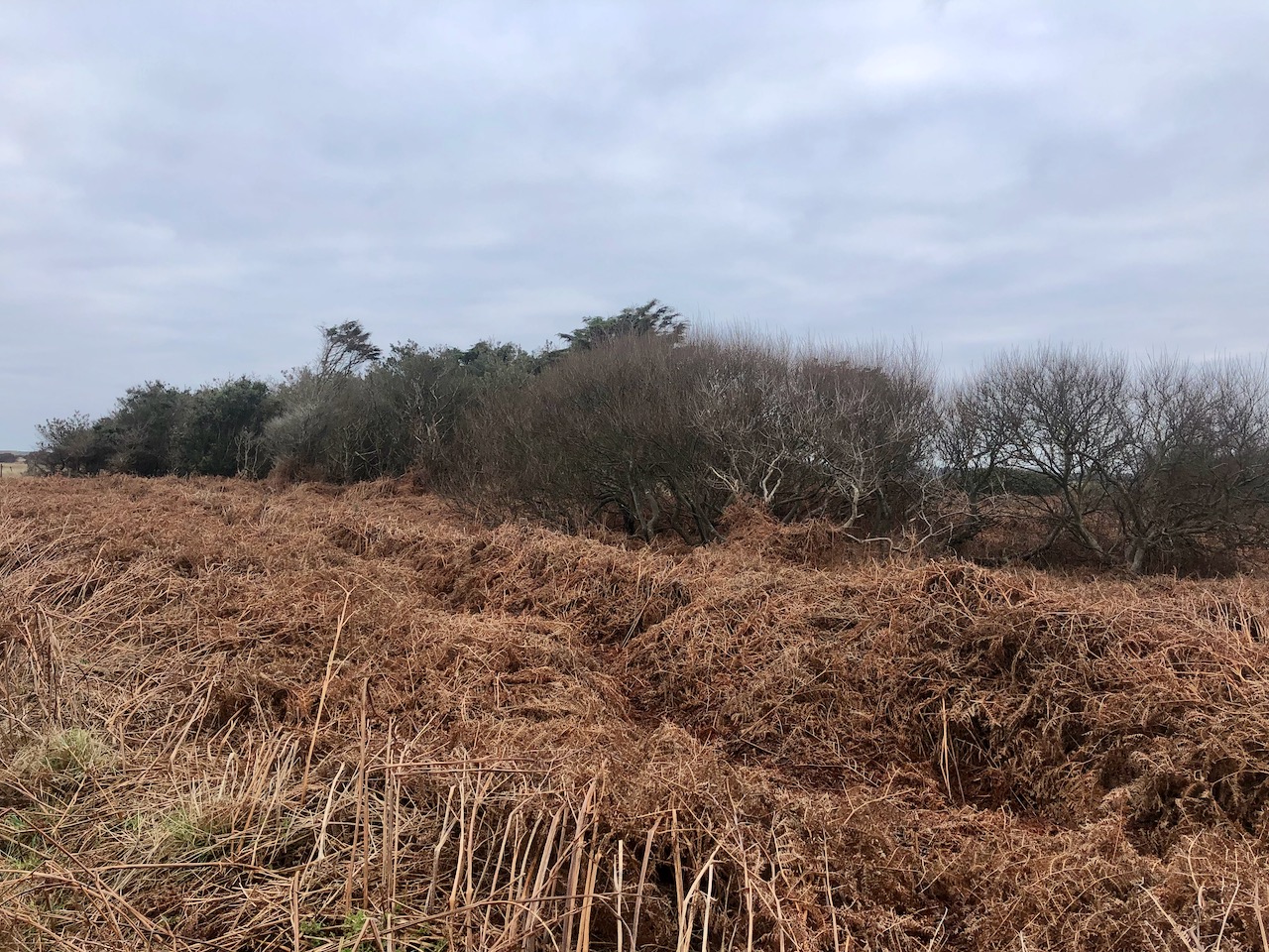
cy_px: 476
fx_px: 1026
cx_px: 634
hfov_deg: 63.4
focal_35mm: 28
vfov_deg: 49.7
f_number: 1.8
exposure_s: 1/440
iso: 20
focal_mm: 4
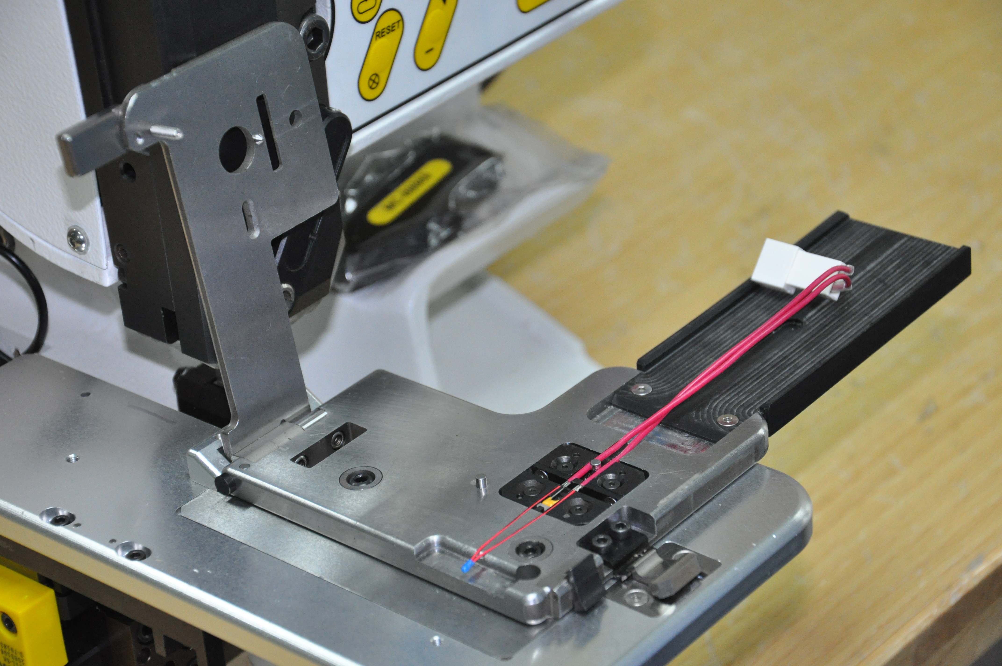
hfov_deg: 20.6
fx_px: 2752
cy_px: 333
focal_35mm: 99
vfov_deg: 13.8
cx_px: 501
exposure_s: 1/60
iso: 1250
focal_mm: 66
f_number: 5.3
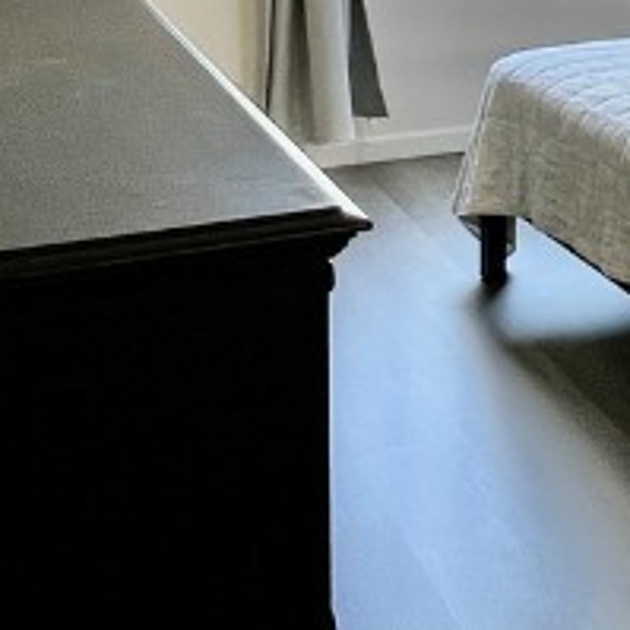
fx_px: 1215
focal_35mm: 59
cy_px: 38
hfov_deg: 23.7
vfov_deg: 27.8
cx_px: 921
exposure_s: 1/99
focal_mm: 1.57
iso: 200
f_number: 1.8
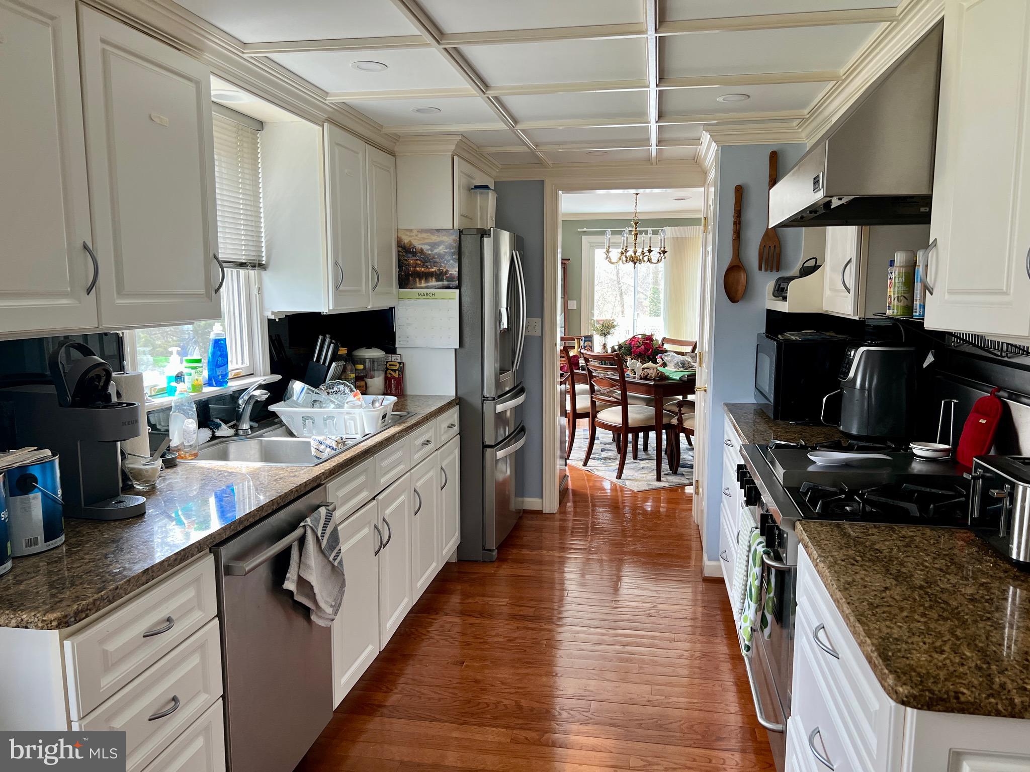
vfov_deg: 53.1
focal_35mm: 26
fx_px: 774
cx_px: 515
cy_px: 386
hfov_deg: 67.3
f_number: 1.5
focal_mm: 5.7
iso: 125
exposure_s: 1/121
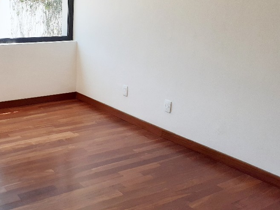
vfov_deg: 32.4
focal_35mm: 44
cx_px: 70
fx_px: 356
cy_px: 57
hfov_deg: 41.6
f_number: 1.9
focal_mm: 3.6
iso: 50
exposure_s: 1/100
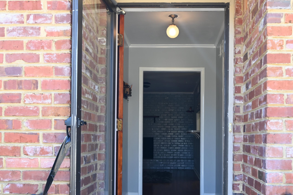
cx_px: 168
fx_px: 350
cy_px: 133
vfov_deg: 30.9
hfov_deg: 45.3
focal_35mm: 43
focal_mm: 30
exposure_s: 1/30
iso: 250
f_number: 9
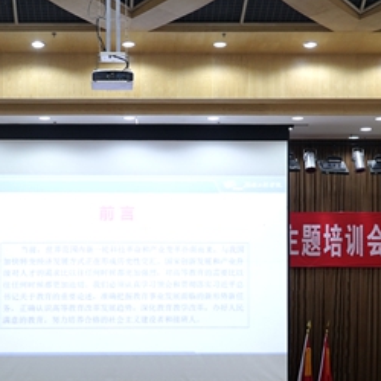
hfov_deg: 17.0
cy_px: 237
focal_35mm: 102
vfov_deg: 17.0
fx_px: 1270
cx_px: 133
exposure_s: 1/30
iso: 640
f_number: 5.6
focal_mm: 50
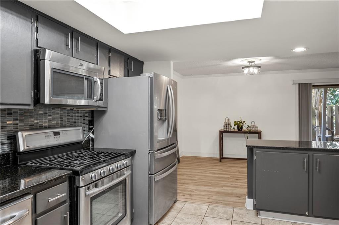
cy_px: 112
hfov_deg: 77.4
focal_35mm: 22
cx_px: 170
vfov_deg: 56.1
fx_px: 212
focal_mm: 22.5
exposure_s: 1/4
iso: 400
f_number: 8
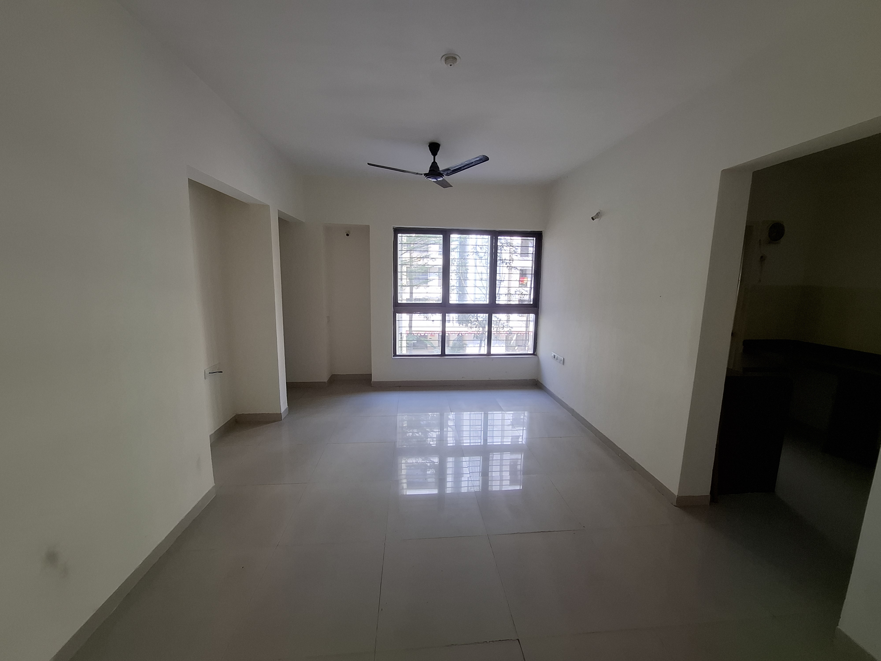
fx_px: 331
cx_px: 440
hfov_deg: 106.2
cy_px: 330
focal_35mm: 13
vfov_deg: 89.9
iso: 40
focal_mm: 1.74
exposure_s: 1/40
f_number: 2.2
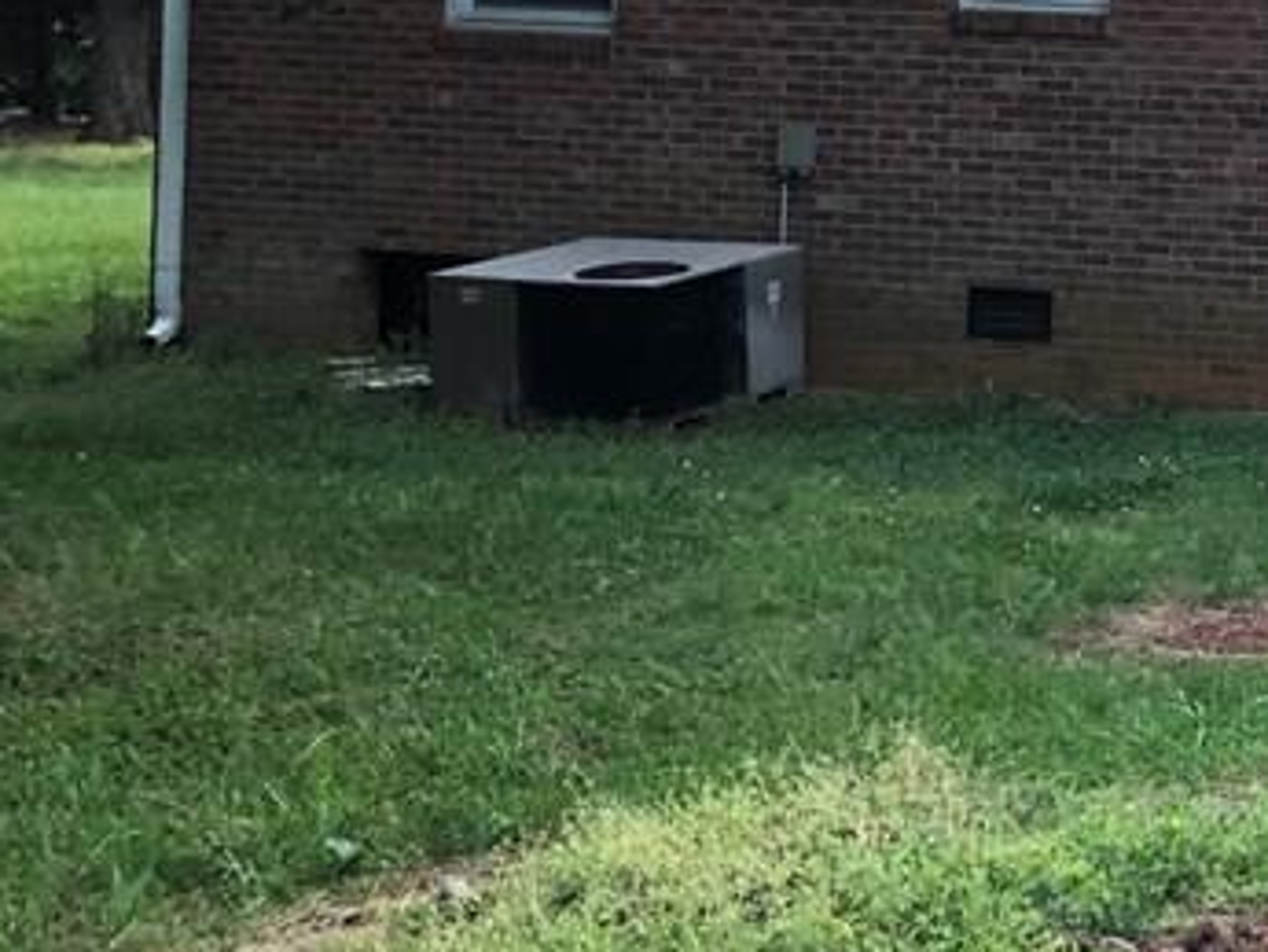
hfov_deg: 21.2
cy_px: 40
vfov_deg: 17.4
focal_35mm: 83
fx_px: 3041
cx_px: 1669
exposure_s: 1/17
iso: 40
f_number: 1.8
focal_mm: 3.99
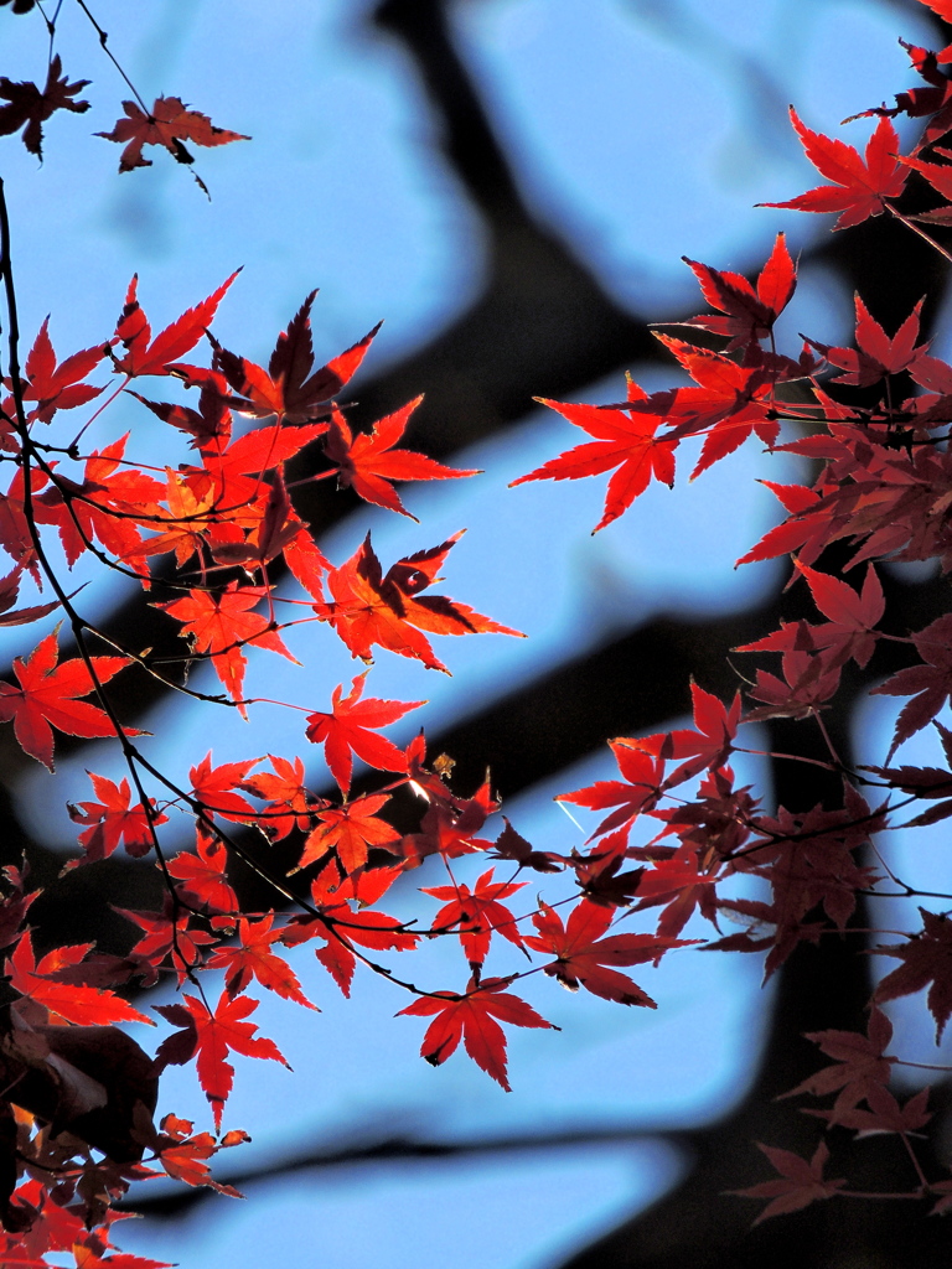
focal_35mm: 750
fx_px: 27502
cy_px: 634
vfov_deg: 2.6
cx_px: 476
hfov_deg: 2.0
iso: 100
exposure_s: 1/400
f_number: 5.1
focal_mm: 133.7
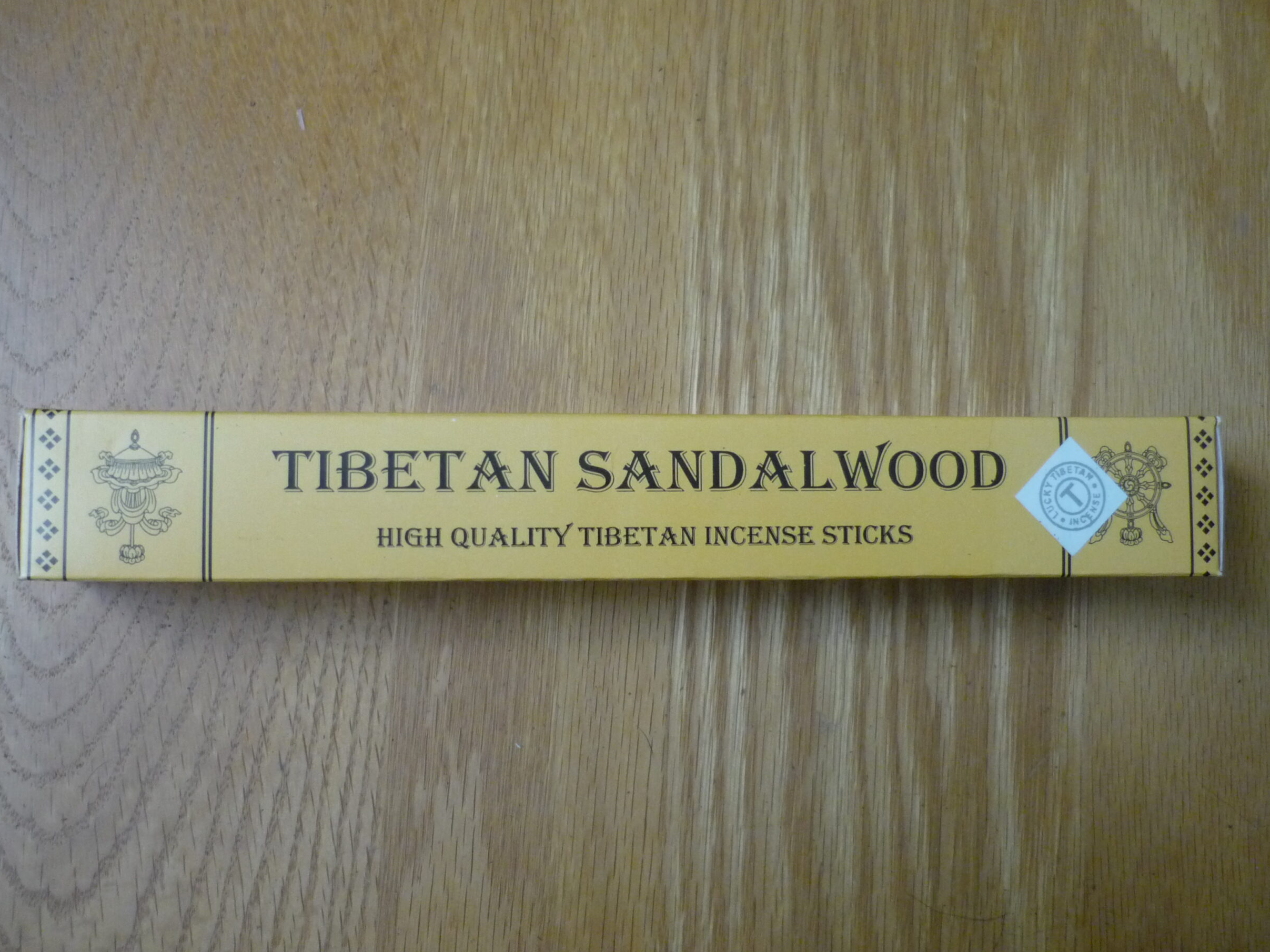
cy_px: 463
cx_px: 611
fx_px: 1284
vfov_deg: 40.7
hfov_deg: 52.6
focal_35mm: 35
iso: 400
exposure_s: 1/25
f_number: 2.8
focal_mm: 5.5
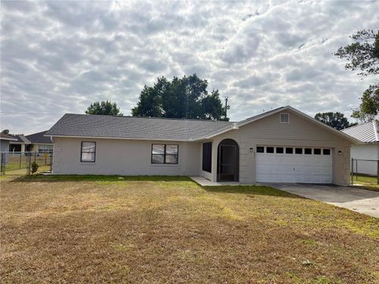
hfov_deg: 67.3
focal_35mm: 26
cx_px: 190
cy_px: 142
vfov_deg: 53.1
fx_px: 285
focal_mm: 5.96
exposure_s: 1/10101
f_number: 1.6
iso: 50
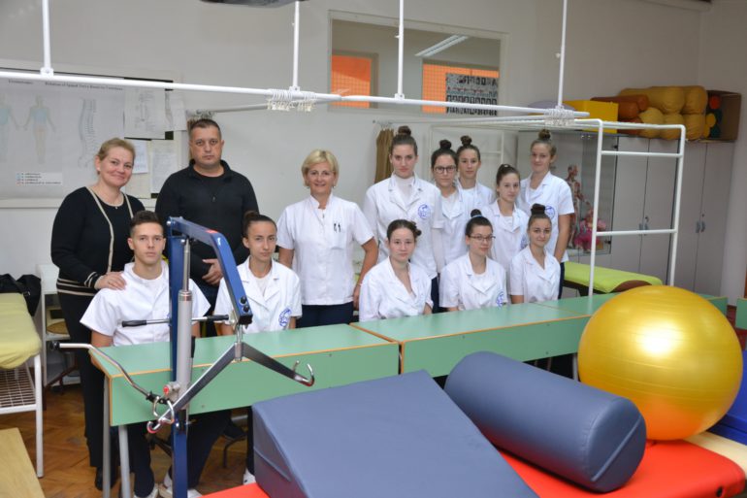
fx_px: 747
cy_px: 249
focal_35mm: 36
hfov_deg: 53.1
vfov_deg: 36.9
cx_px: 374
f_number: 5
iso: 800
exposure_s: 1/60
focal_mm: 24
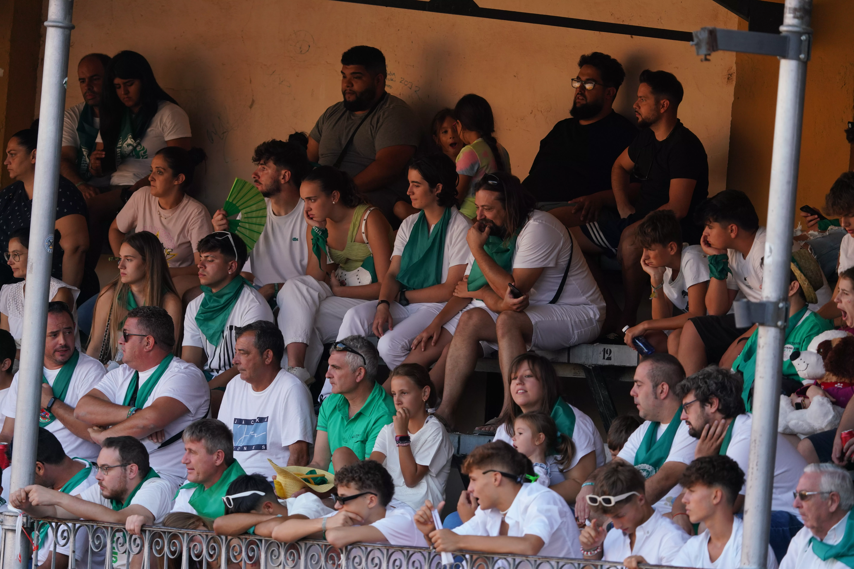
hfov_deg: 5.1
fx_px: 9585
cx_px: 427
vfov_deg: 3.4
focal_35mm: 404
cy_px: 284
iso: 800
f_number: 6.3
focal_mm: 404
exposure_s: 1/500
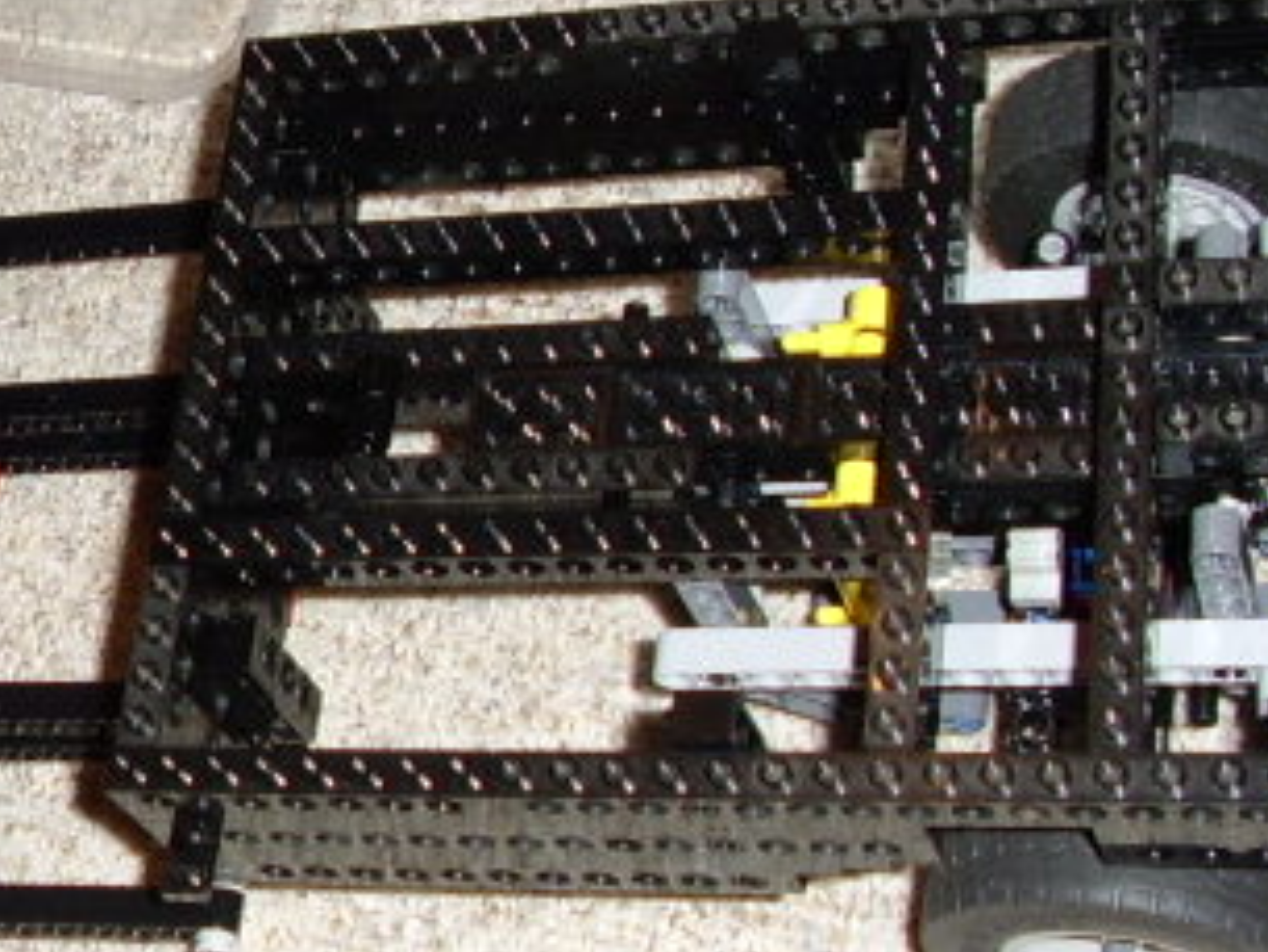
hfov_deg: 29.8
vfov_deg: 23.3
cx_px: 195
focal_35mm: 63
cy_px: 491
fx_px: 2309
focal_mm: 5.8
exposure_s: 1/30
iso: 141
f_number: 2.9
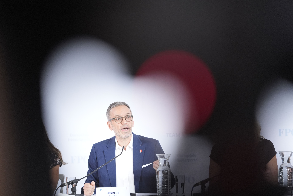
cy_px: 98
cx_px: 146
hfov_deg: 10.3
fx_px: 1628
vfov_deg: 6.9
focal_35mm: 200
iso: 2000
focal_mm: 200
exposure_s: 1/400
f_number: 2.8
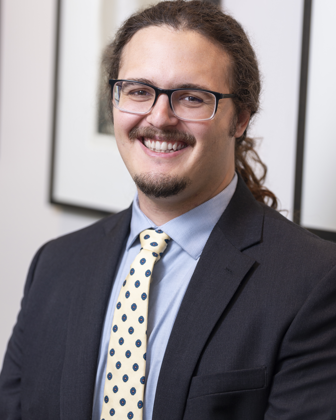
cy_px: 174
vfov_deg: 14.2
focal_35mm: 136
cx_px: 167
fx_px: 1691
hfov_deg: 11.4
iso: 400
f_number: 3.5
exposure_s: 1/160
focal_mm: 120
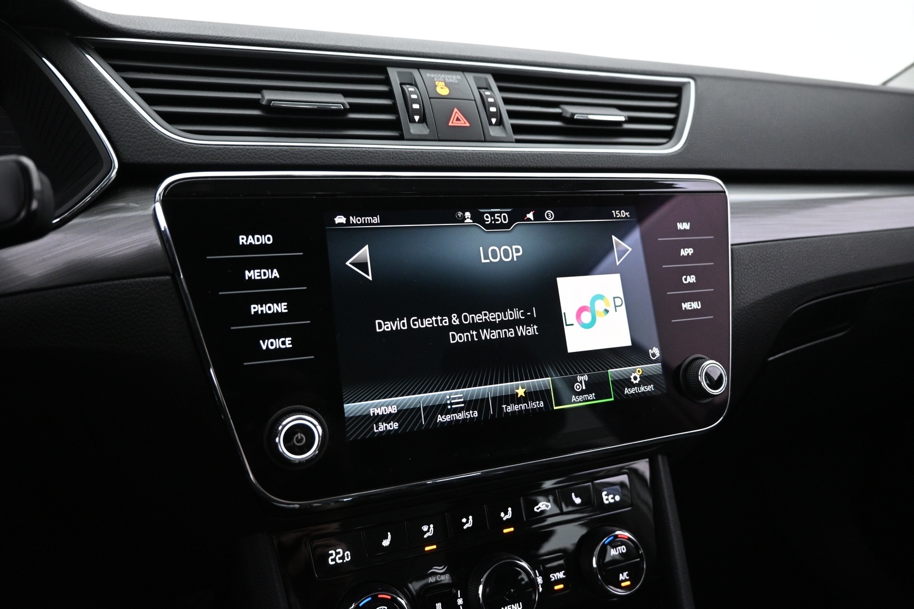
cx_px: 457
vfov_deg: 53.1
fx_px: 609
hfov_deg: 73.7
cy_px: 304
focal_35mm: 24
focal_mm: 16
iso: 1600
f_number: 3.5
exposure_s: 1/30
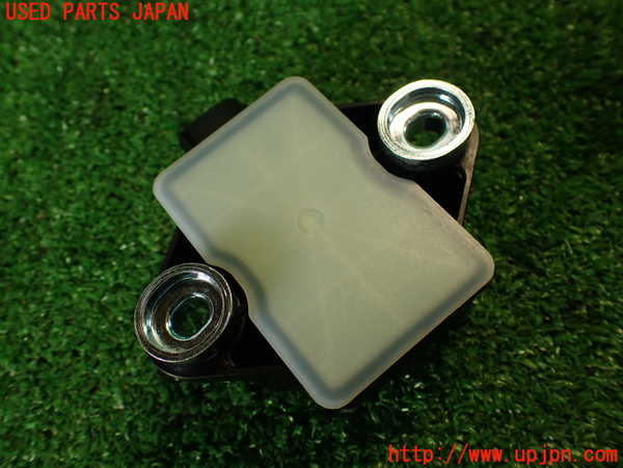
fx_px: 576
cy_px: 234
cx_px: 312
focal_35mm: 32
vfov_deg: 44.2
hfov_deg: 56.8
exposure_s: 1/60
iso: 200
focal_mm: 5.79
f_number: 2.4
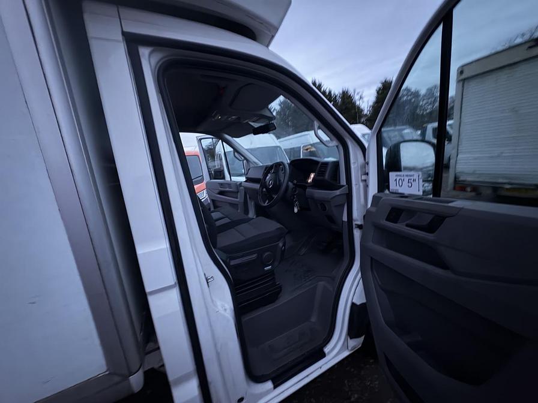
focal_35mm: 14
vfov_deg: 85.7
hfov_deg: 102.1
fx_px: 218
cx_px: 269
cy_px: 202
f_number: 2.2
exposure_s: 1/10
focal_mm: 2.22
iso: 500
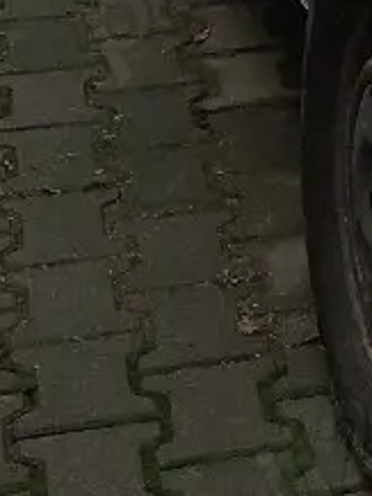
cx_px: 1066
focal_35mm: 166
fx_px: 2376
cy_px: -630
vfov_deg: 10.5
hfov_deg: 7.9
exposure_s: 1/145
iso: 100
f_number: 1.8
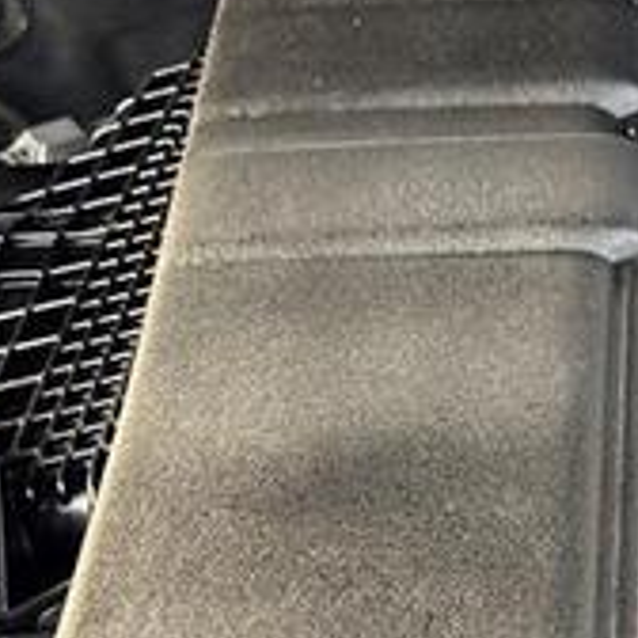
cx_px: 782
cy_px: 475
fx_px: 1439
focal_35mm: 69
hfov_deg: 22.8
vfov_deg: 24.7
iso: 500
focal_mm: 5.96
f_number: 1.6
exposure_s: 1/57
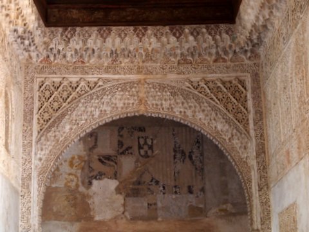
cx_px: 154
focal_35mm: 85
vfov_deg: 17.4
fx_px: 759
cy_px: 116
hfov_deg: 23.0
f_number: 2.8
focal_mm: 17.8
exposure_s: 1/80
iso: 320
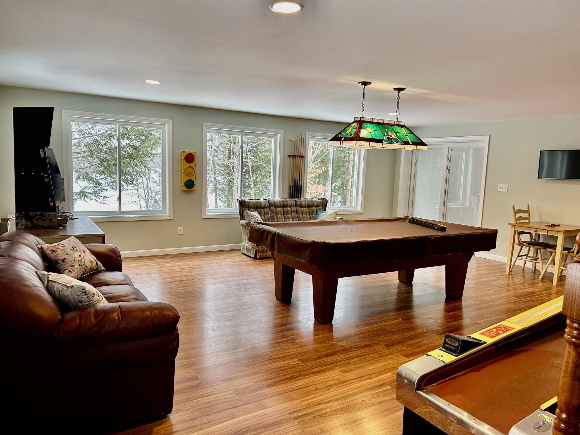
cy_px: 218
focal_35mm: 26
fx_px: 436
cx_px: 290
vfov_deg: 53.1
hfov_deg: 67.3
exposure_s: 1/120
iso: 125
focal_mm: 5.7
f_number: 1.5
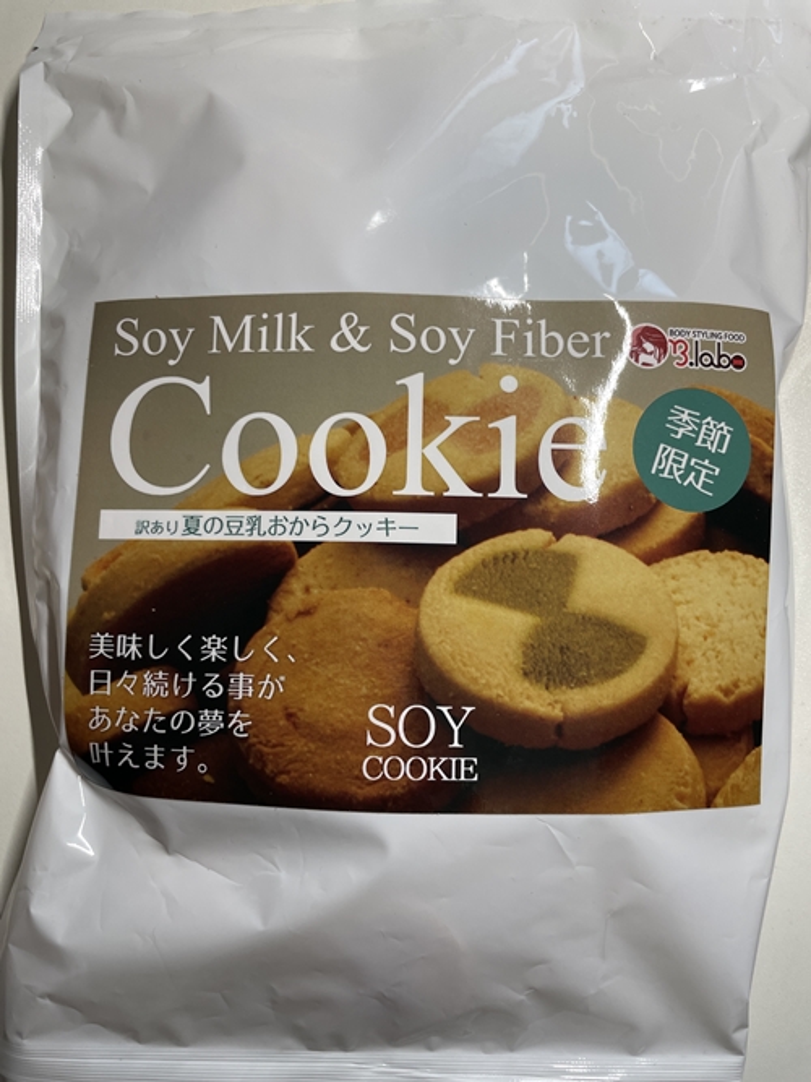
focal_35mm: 26
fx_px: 812
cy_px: 541
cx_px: 406
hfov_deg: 53.0
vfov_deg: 67.3
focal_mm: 4.2
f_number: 1.6
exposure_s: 1/121
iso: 40
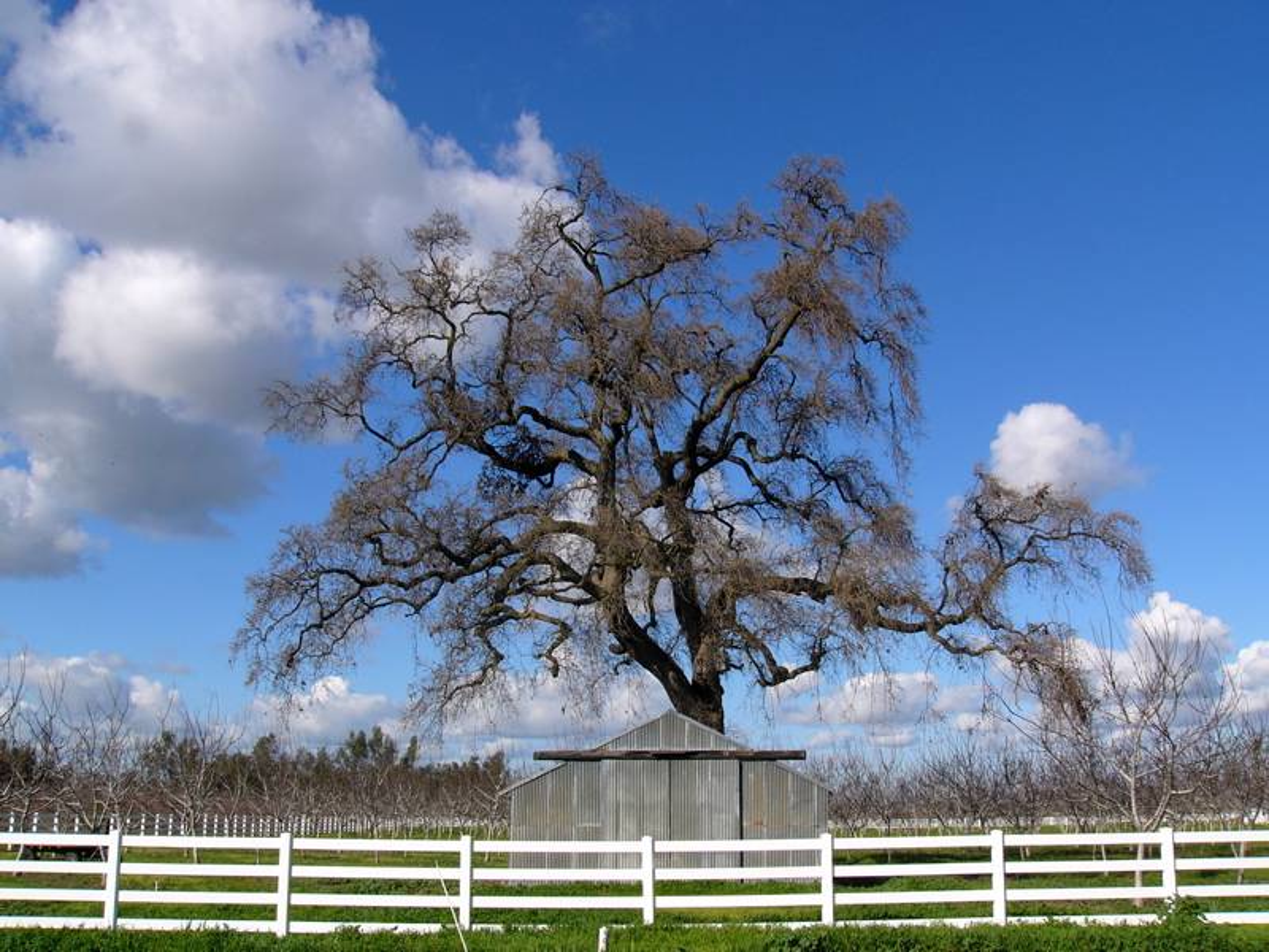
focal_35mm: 36
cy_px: 476
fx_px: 1320
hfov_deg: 51.4
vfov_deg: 39.7
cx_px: 634
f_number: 6.5
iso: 50
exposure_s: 1/320
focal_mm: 6
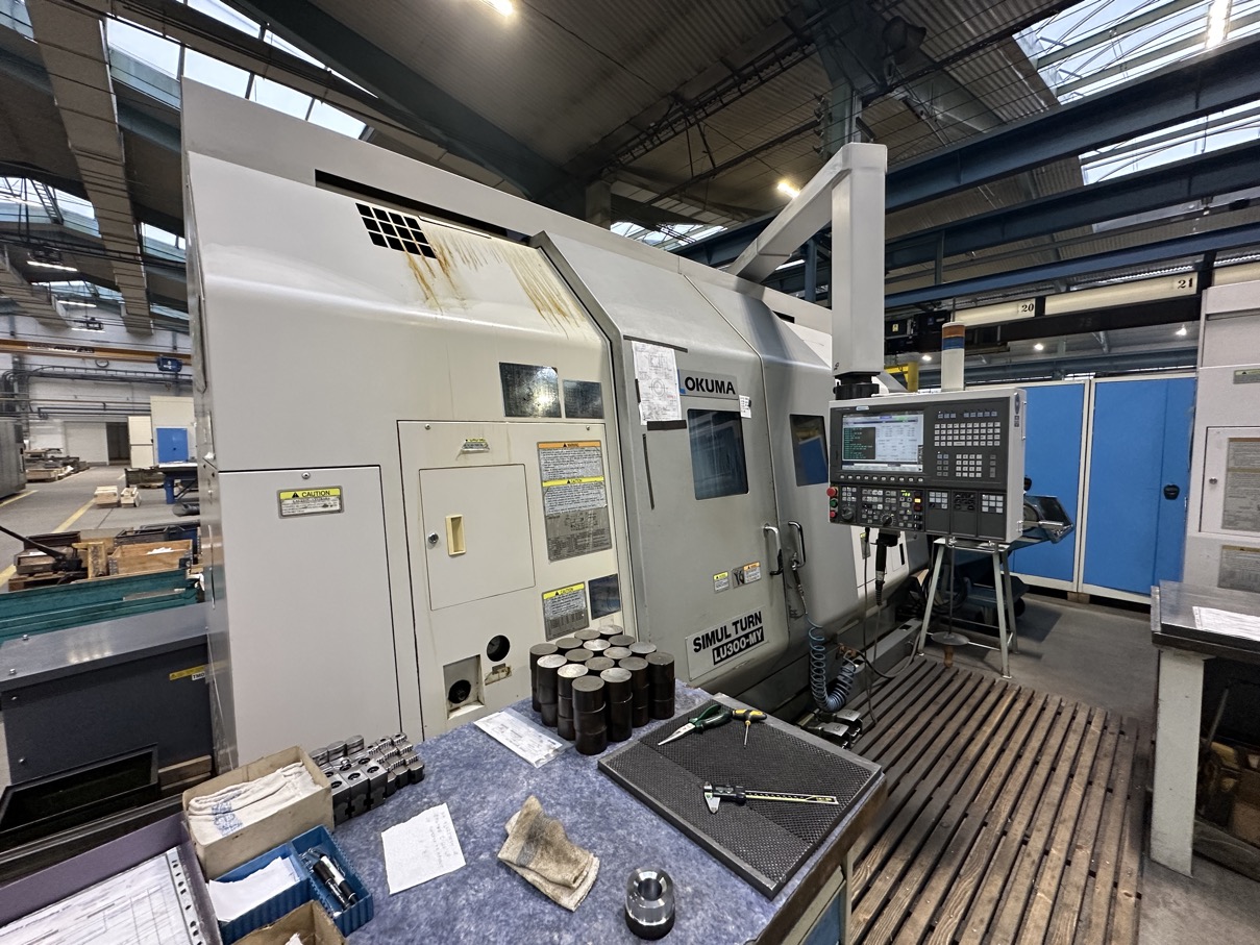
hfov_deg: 102.1
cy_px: 472
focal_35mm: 14
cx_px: 630
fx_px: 510
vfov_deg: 85.7
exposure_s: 1/99
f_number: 2.2
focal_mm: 2.22
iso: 320
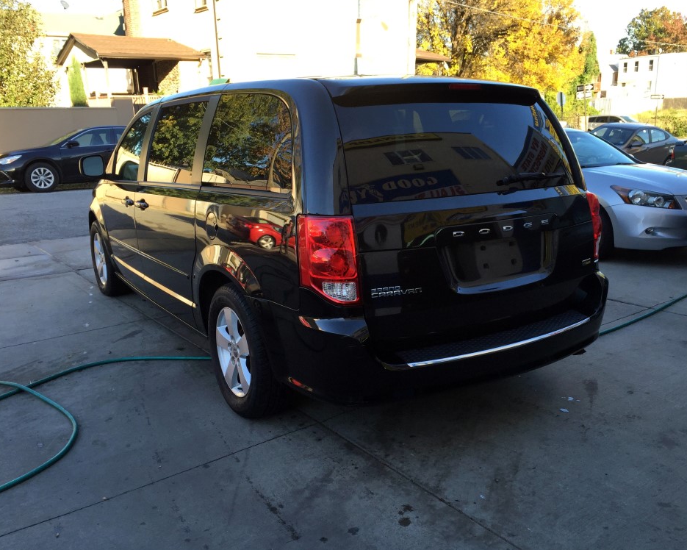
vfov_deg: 47.1
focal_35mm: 31
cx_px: 369
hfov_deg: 57.1
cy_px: 278
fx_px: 630
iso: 32
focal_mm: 4.15
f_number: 2.2
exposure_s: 1/234
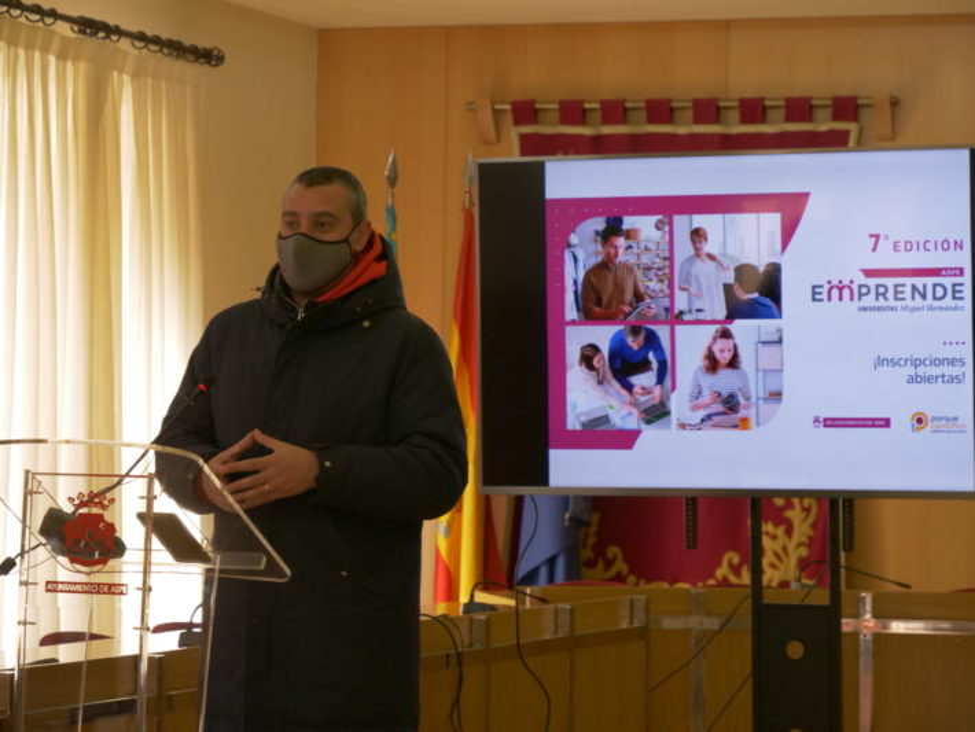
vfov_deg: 12.4
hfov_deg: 16.4
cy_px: 366
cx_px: 488
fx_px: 3381
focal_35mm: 120
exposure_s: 1/80
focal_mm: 60
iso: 1600
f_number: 5
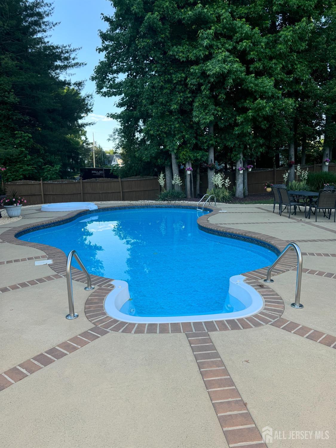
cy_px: 224
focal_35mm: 24
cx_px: 168
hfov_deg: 56.8
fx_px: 310
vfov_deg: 71.6
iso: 80
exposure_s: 1/499
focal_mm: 6.76
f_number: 1.78
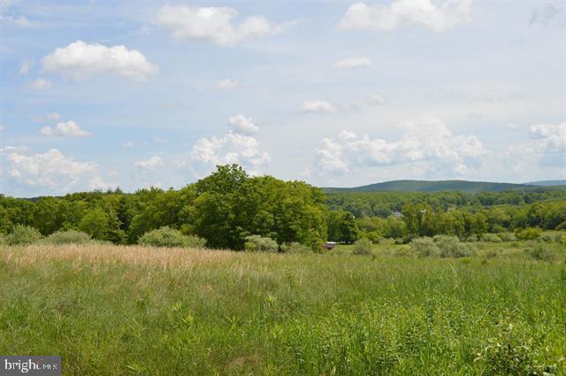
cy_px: 188
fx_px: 659
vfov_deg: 31.8
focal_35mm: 42
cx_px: 283
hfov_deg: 46.5
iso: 100
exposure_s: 1/320
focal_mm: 28
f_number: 9
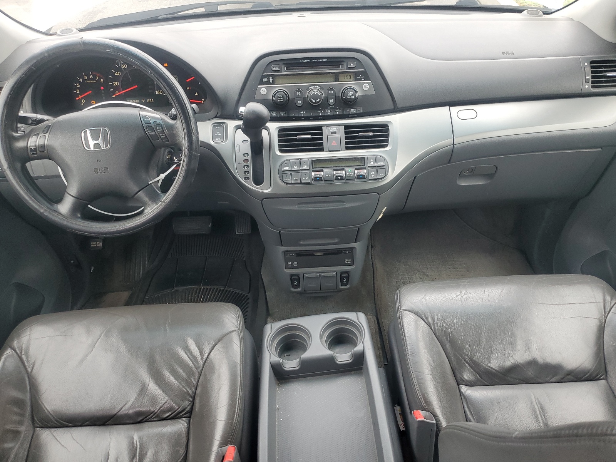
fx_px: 463
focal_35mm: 26
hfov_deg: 67.3
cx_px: 308
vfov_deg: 53.1
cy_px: 231
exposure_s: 1/120
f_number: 1.5
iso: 72
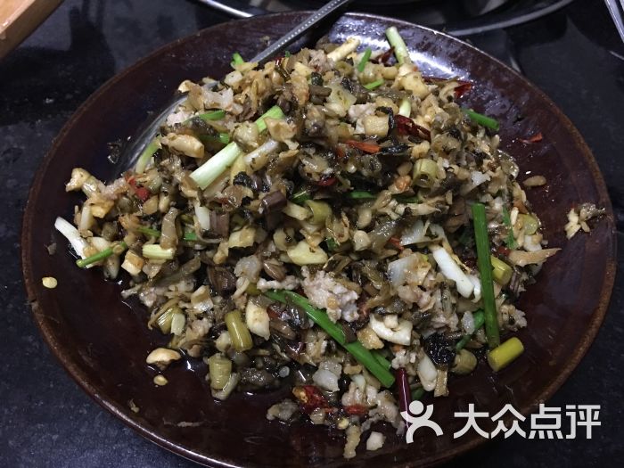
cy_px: 234
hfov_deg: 61.7
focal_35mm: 29
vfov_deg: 48.2
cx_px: 312
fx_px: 523
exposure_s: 1/8
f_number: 2.2
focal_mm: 4.15
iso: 125
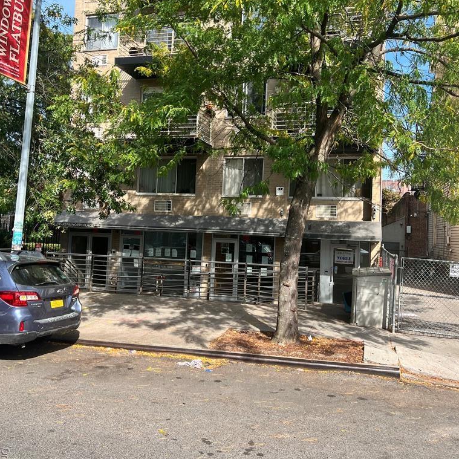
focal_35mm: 31
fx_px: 465
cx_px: 230
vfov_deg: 52.4
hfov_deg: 52.5
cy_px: 199
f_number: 1.5
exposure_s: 1/1361
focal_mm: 5.7
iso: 50
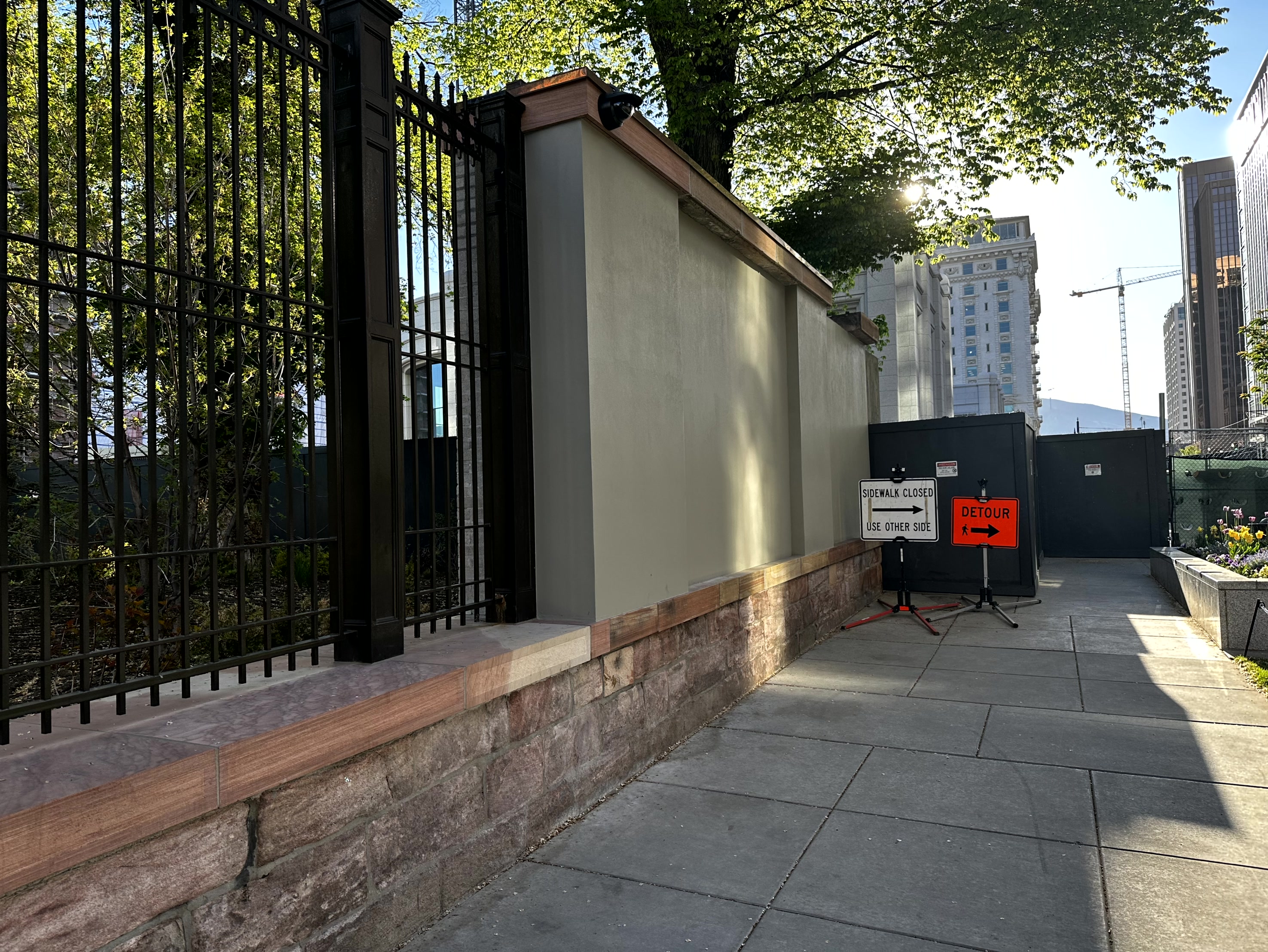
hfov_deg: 71.6
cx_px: 634
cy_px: 476
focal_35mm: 24
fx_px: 879
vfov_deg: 56.8
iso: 80
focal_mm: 6.86
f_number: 1.78
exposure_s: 1/857
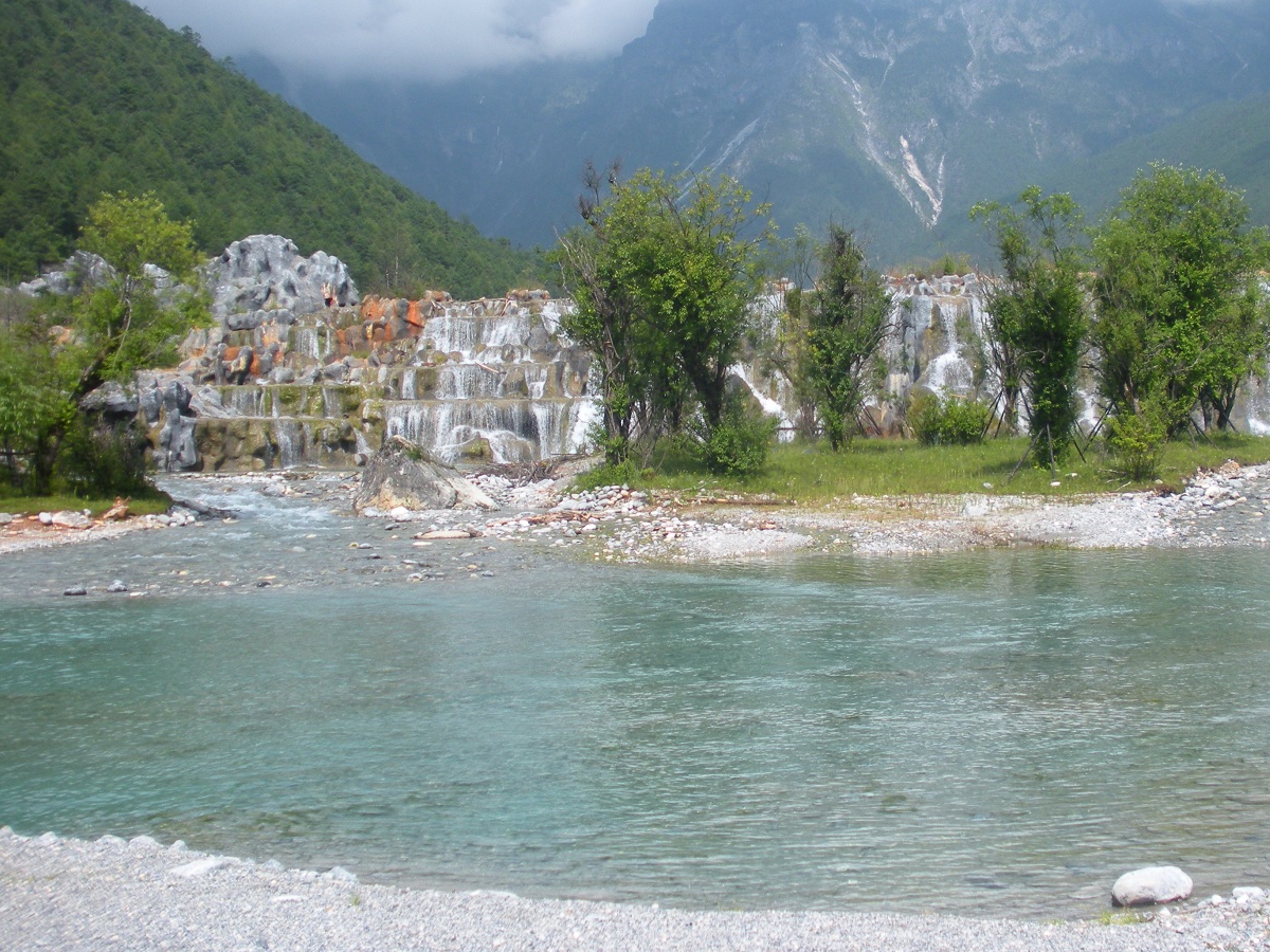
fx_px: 1761
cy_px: 378
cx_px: 842
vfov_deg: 30.2
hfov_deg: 39.2
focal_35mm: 48
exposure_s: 1/602
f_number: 3.5
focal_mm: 6.3
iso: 64
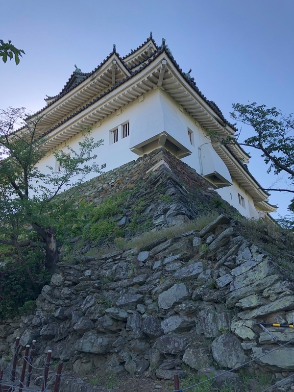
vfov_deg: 63.4
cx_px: 147
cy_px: 196
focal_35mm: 28
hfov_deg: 49.7
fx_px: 317
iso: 20
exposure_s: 1/787
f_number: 1.8
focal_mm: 3.99
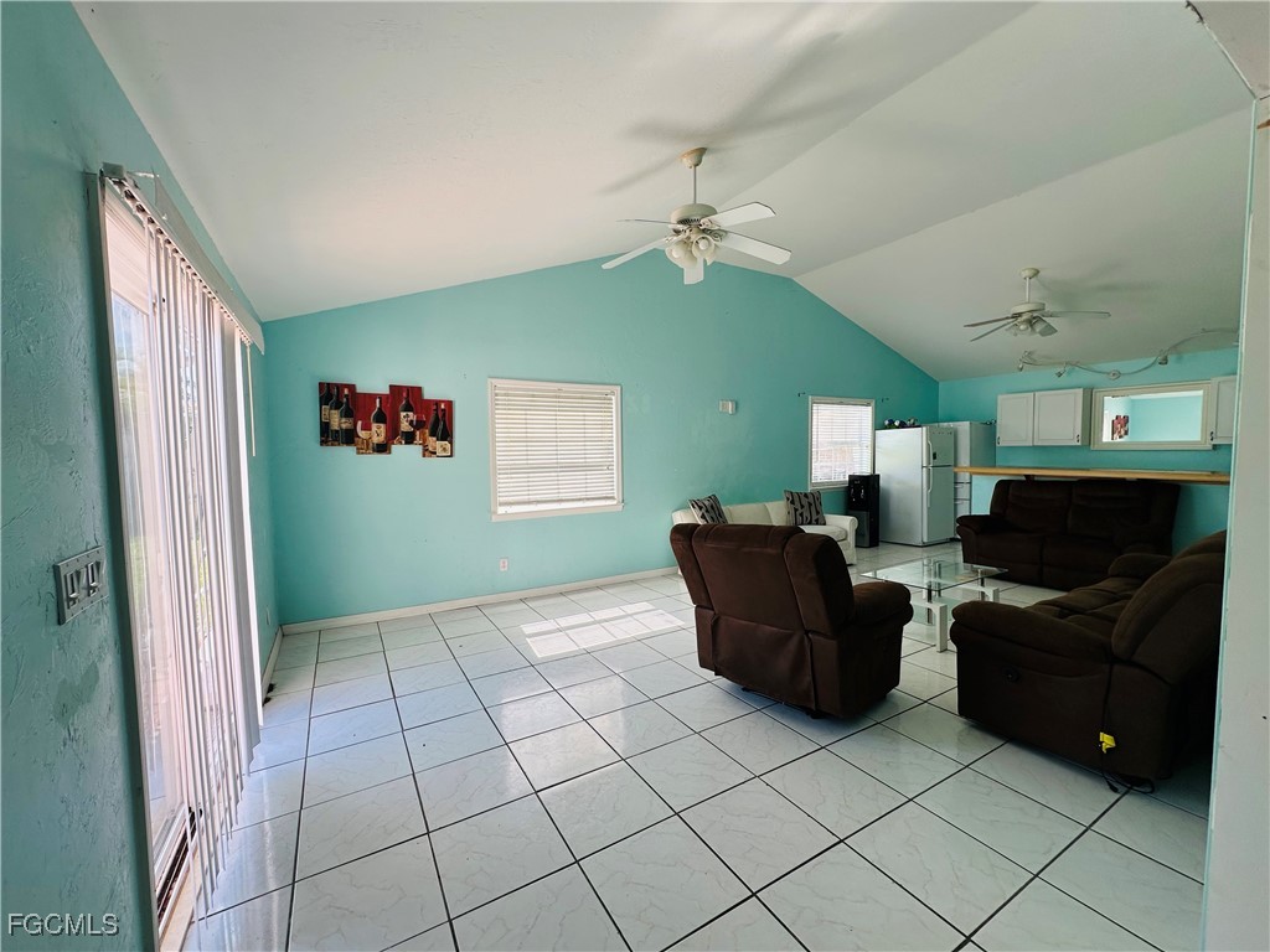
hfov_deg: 102.1
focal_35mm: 14
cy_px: 476
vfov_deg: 85.7
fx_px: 514
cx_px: 635
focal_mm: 2.22
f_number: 2.2
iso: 40
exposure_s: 1/111
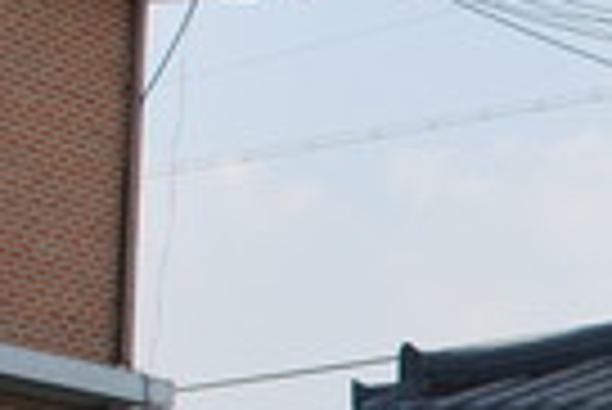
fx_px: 2927
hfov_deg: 10.6
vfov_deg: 7.8
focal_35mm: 172
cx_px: 1341
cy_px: 633
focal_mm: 26
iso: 100
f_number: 7.1
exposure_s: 1/200
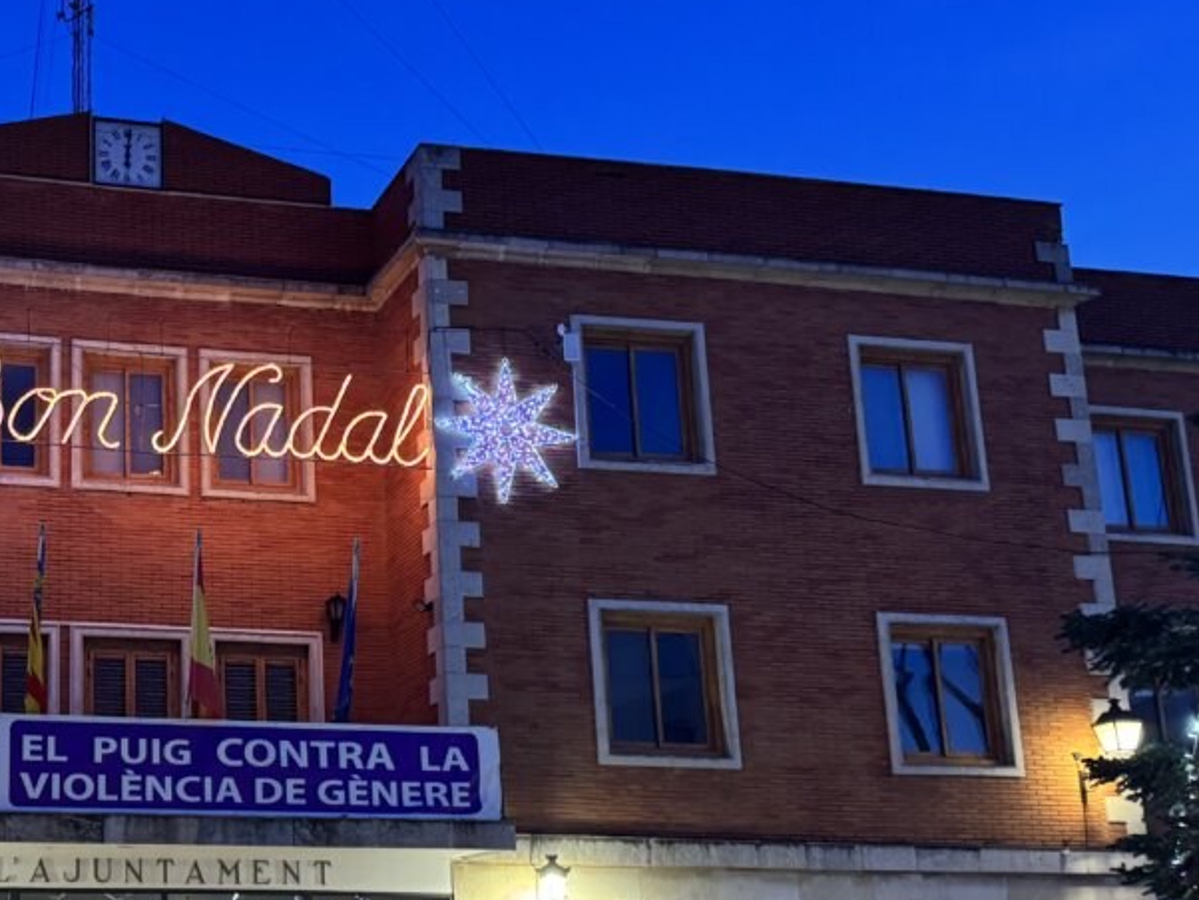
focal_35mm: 51
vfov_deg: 28.4
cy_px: 611
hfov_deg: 35.5
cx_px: 149
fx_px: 1767
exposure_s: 1/50
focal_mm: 6.76
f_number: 1.78
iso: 640
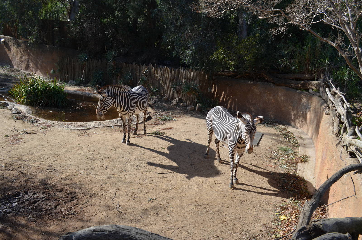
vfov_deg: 47.7
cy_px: 120
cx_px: 181
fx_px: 271
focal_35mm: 27
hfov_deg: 67.5
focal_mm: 18
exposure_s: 1/250
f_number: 8
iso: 110
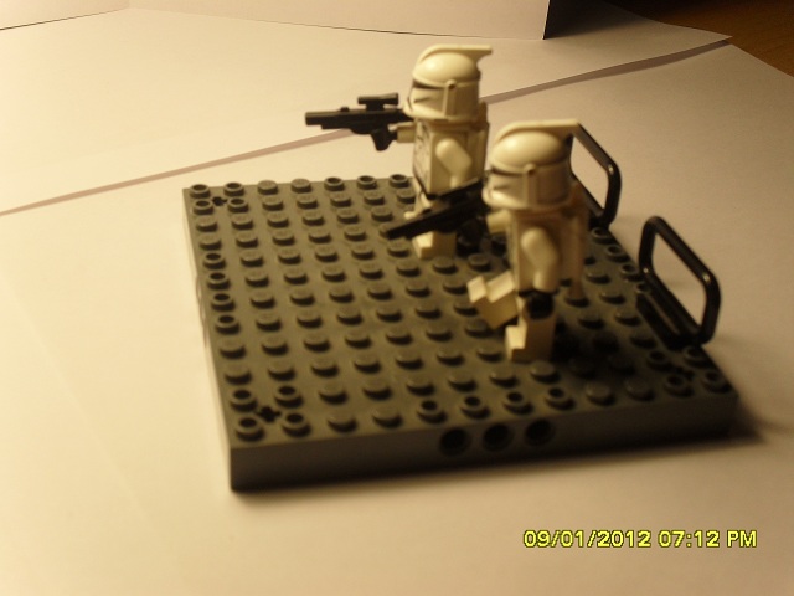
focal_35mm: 49
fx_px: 1124
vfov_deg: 29.7
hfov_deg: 38.9
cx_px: 397
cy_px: 298
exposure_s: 1/90
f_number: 3.9
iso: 100
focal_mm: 8.7
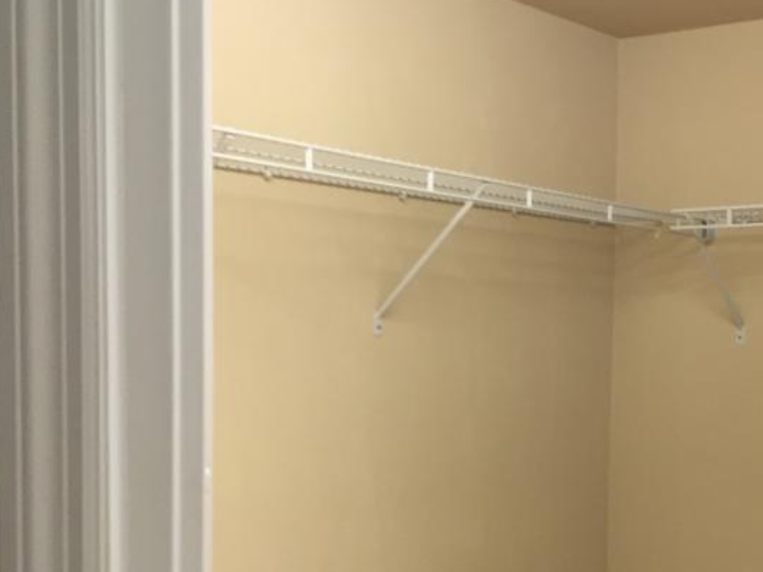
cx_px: 604
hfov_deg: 33.4
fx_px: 1234
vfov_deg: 25.7
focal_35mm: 56
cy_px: 440
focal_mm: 4.15
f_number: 2.2
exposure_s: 1/30
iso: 64
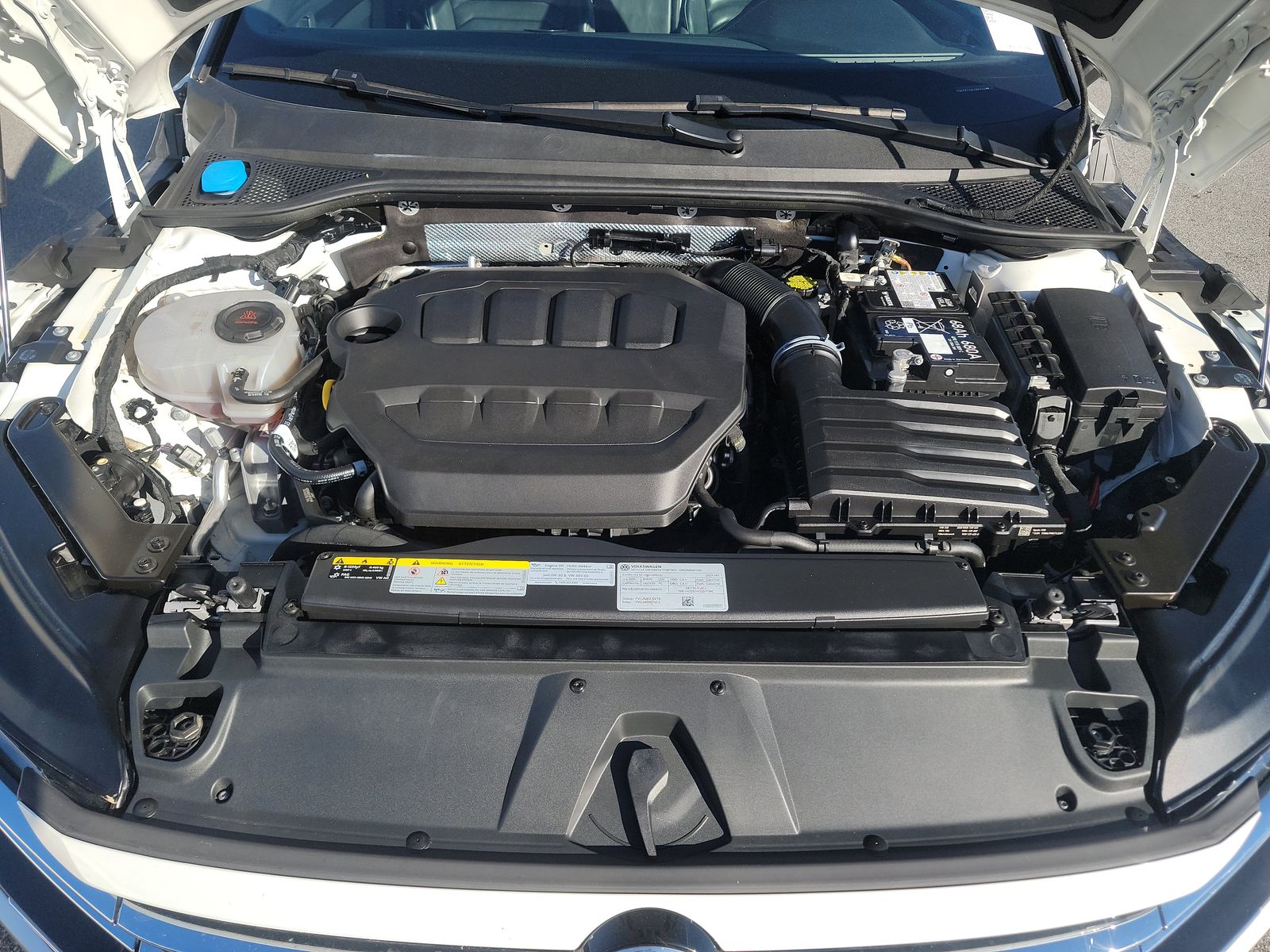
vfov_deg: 56.8
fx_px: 881
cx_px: 635
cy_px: 476
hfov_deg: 71.6
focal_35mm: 24
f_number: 1.8
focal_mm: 6.7
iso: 50
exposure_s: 1/423
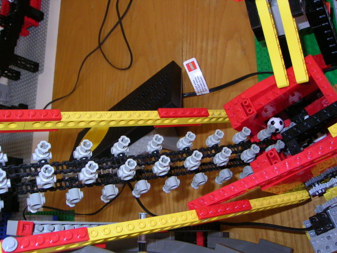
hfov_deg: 51.4
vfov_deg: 39.7
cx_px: 168
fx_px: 350
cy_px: 126
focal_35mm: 36
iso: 100
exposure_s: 1/30
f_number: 4.8
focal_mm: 5.6
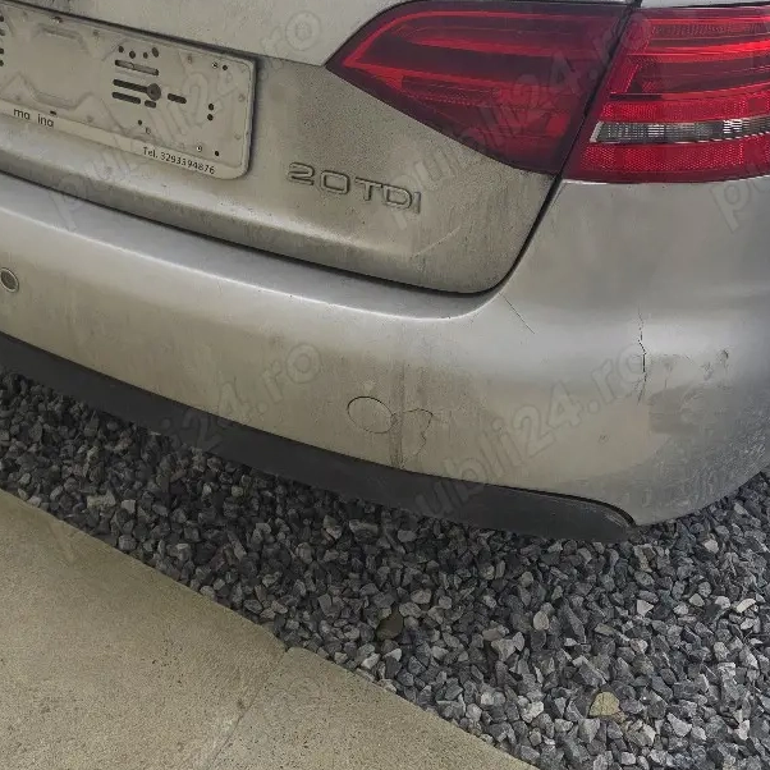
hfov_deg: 37.2
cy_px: 163
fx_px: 1132
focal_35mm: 45
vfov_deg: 36.4
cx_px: 269
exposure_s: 1/370
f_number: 1.7
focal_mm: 6.3
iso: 40
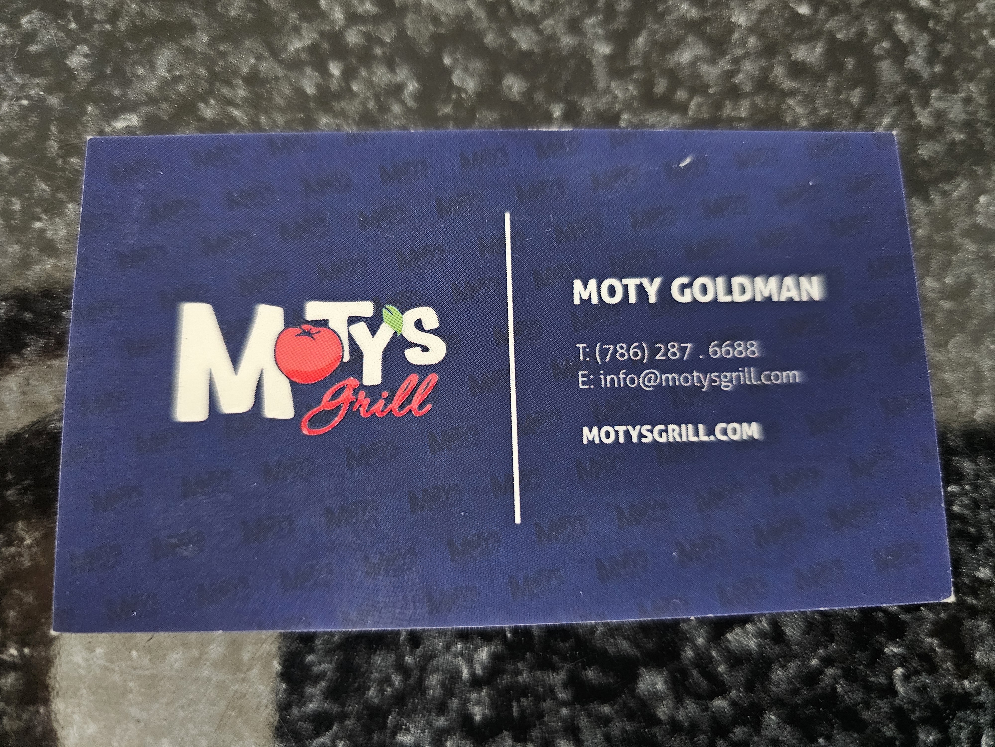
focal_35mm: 23
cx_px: 498
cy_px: 374
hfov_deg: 73.9
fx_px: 661
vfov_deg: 58.9
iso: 800
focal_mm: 6.3
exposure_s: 1/24
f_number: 1.7
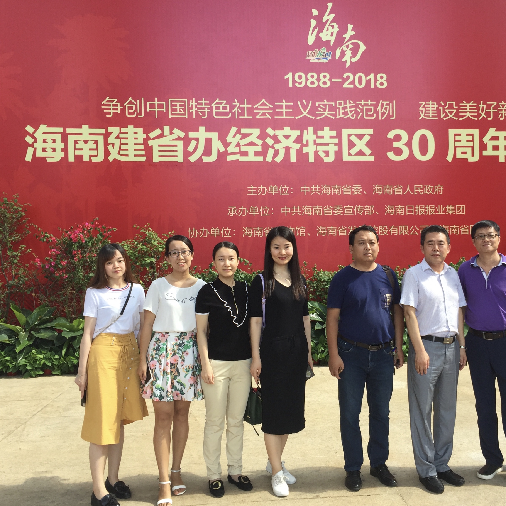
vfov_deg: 47.2
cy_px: 251
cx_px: 311
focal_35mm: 35
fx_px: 579
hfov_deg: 46.9
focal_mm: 4.15
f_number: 2.2
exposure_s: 1/321
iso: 32
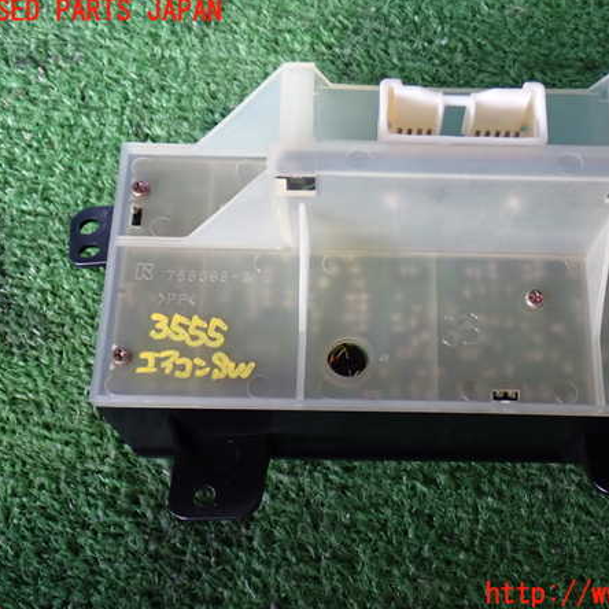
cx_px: 384
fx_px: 975
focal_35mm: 49
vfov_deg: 34.7
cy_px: 303
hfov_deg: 34.5
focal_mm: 7.31
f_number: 2.8
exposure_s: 1/40
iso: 320
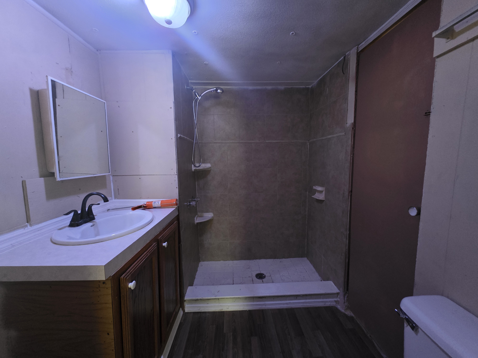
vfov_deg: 89.9
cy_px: 179
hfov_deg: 106.2
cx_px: 239
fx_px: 180
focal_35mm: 13
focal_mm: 2.2
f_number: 1.9
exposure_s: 1/30
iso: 1000
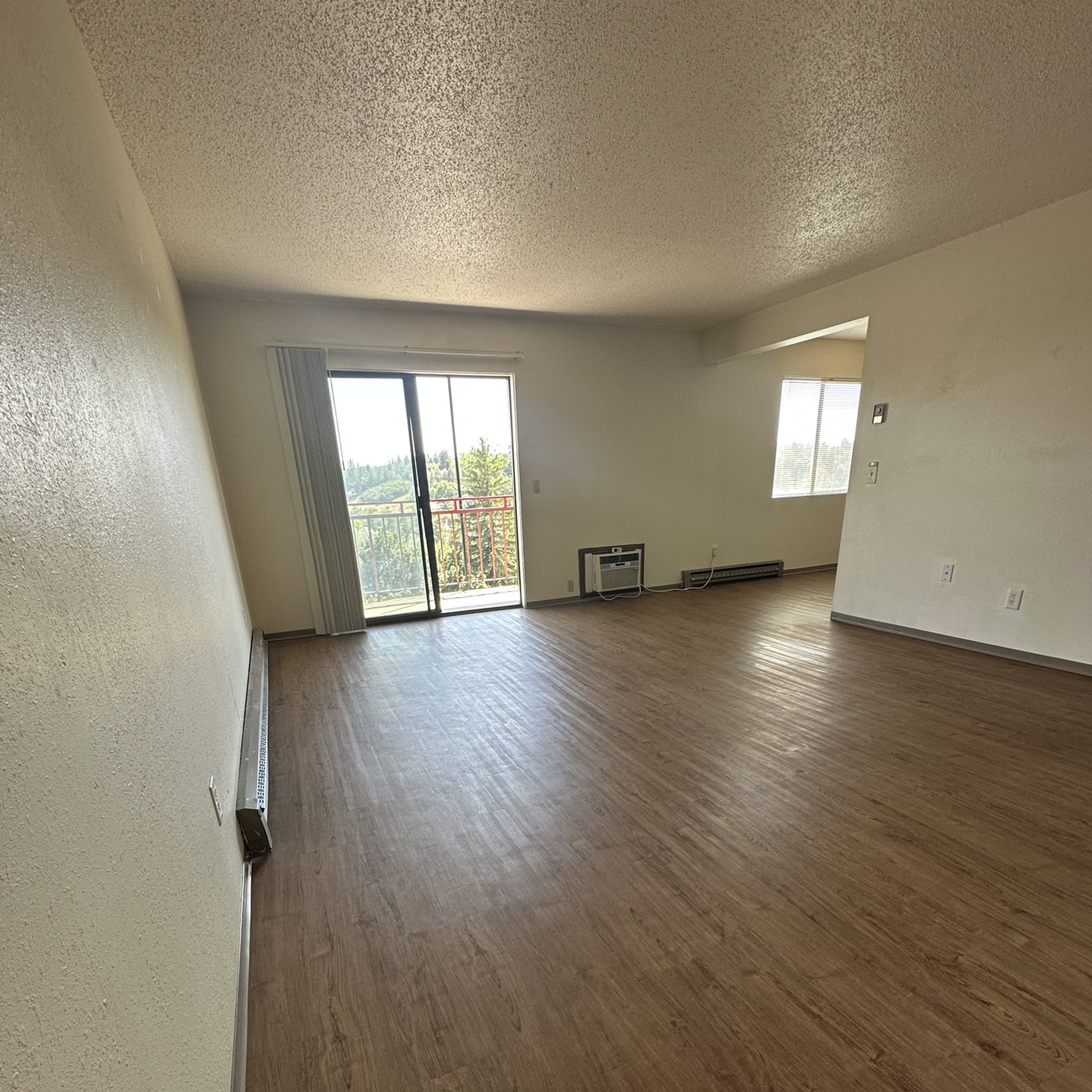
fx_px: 607
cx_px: 552
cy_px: 705
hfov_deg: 84.0
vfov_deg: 81.8
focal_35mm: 17
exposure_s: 1/120
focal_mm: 2.22
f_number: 2.2
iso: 64
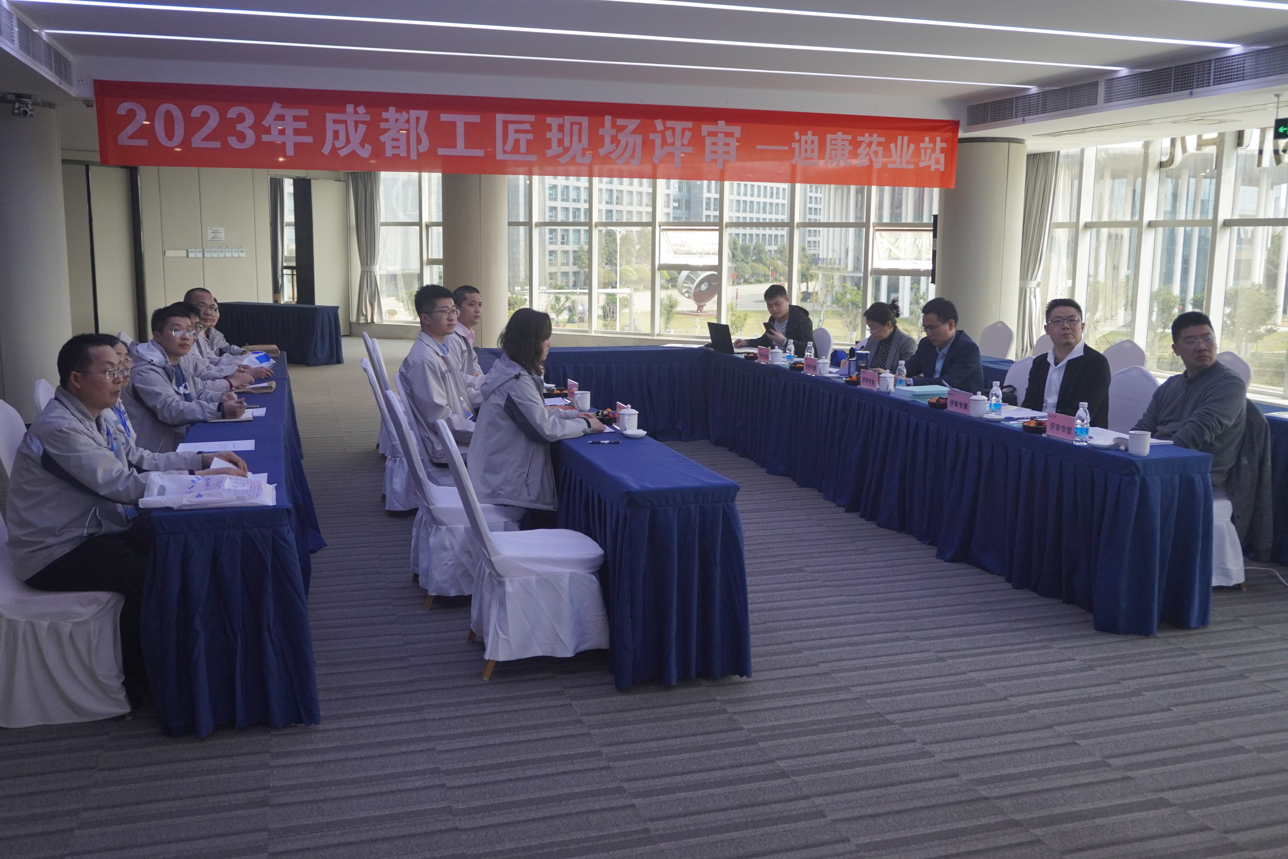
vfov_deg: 41.7
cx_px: 644
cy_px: 430
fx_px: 1127
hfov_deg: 59.5
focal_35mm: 32
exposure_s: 1/160
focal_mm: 21
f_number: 4
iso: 1000
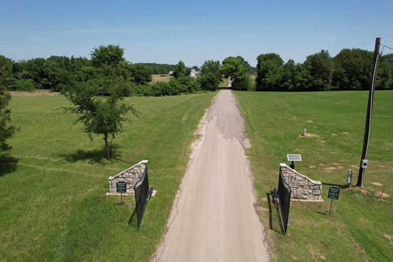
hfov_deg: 76.1
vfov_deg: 55.1
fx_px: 251
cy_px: 128
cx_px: 205
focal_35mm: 23
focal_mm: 8.38
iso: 110
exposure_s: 1/2000
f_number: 2.8
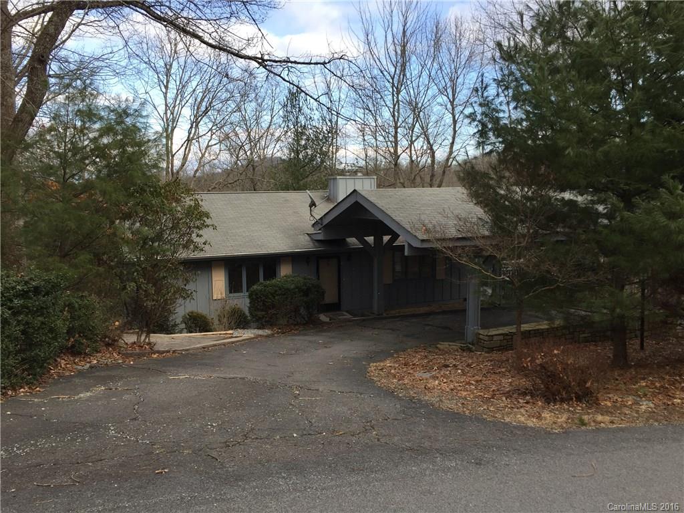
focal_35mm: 29
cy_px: 256
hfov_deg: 61.7
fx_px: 573
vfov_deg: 48.2
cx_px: 342
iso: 32
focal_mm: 4.15
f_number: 2.2
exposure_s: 1/412
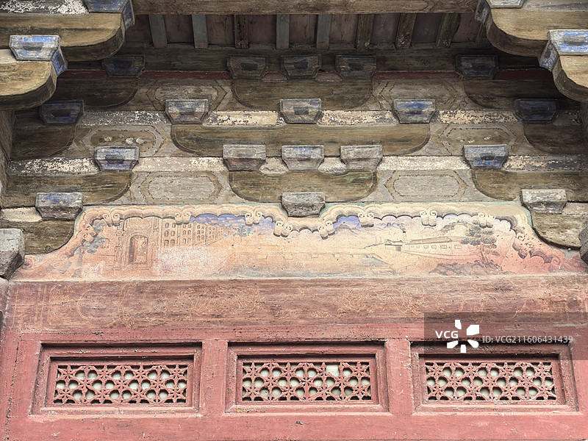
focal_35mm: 54
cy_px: 220
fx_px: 917
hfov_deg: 35.5
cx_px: 294
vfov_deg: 27.0
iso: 50
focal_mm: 6.98
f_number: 2
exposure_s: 1/185
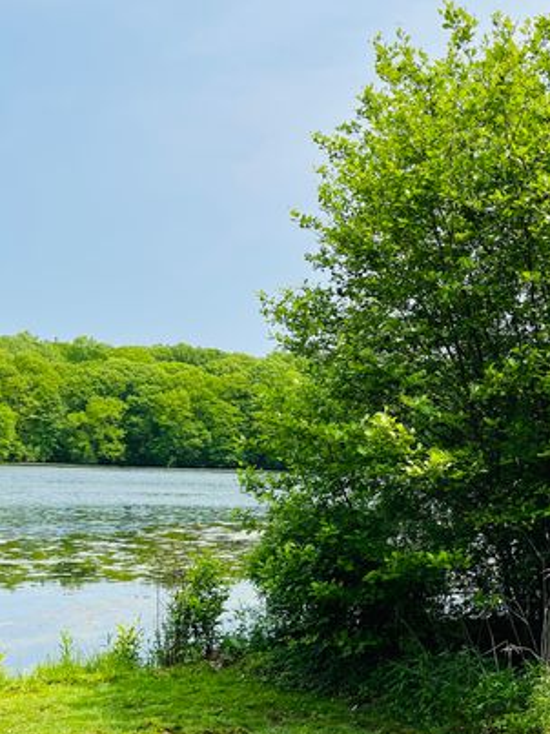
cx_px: 424
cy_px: 431
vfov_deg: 43.7
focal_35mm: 43
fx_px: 911
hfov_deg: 32.8
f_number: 1.6
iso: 50
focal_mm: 5.1
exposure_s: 1/3049
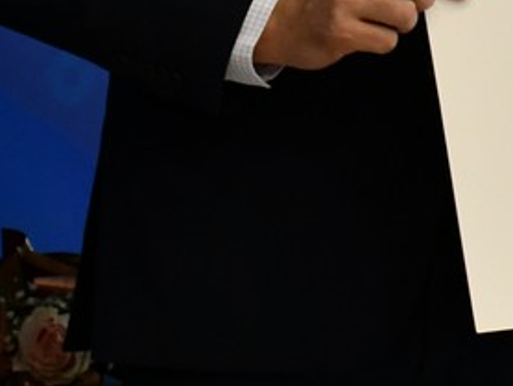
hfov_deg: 6.8
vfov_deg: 5.2
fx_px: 4183
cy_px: -354
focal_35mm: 282
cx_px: 1028
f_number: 4.2
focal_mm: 34
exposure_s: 1/200
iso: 800
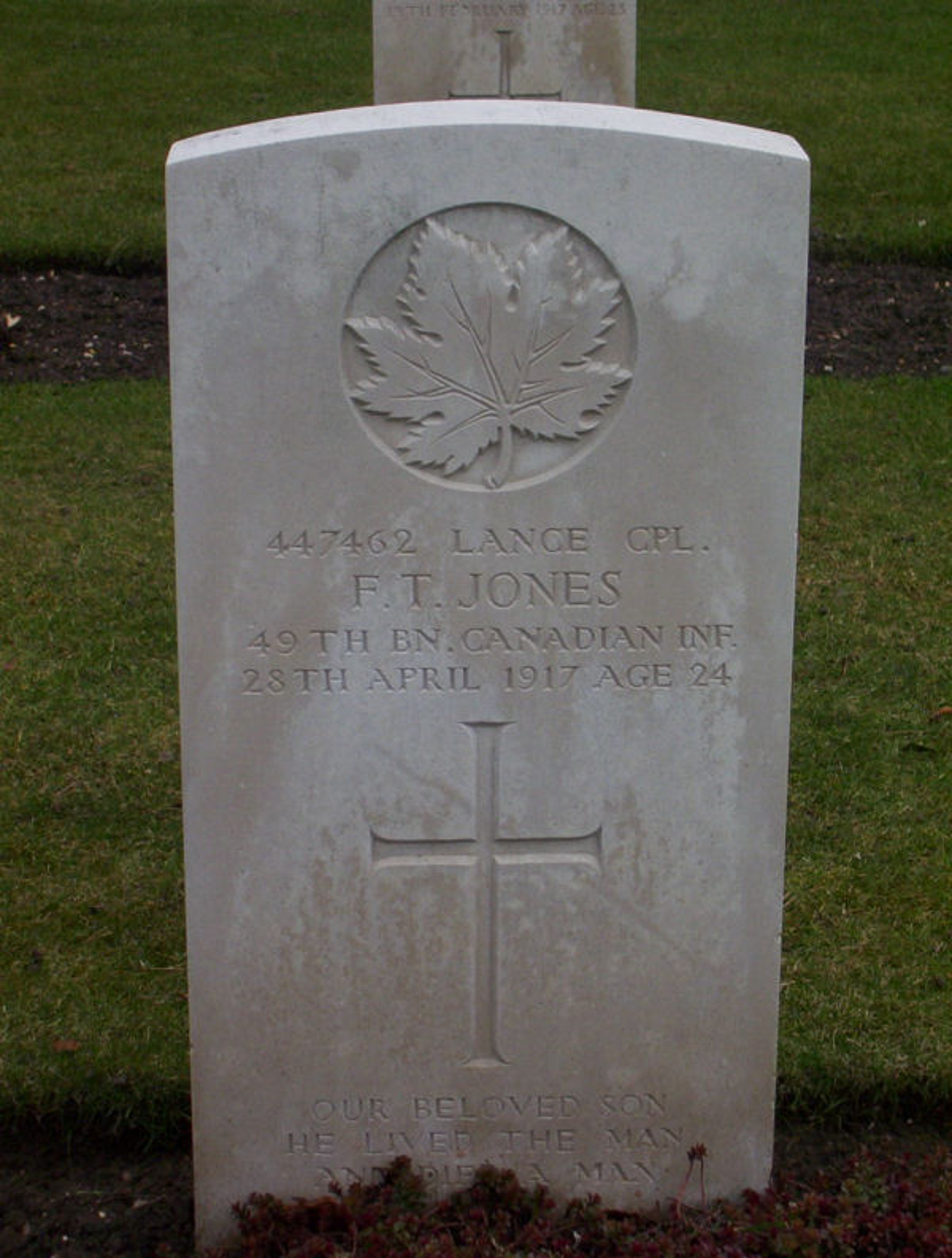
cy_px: 629
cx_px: 476
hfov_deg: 14.9
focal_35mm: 100
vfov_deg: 19.6
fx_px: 3646
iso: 100
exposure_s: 1/303
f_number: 4.07
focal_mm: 13.24
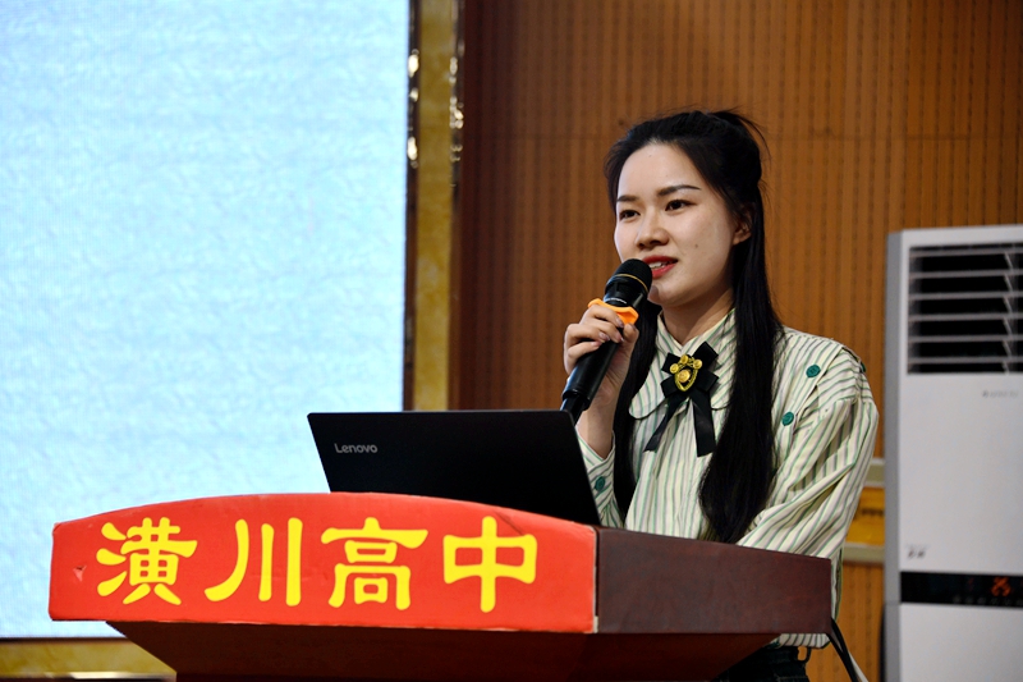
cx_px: 512
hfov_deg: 16.4
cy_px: 341
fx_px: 3551
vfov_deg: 11.0
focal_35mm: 125
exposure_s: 1/125
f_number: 5.6
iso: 900
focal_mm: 125
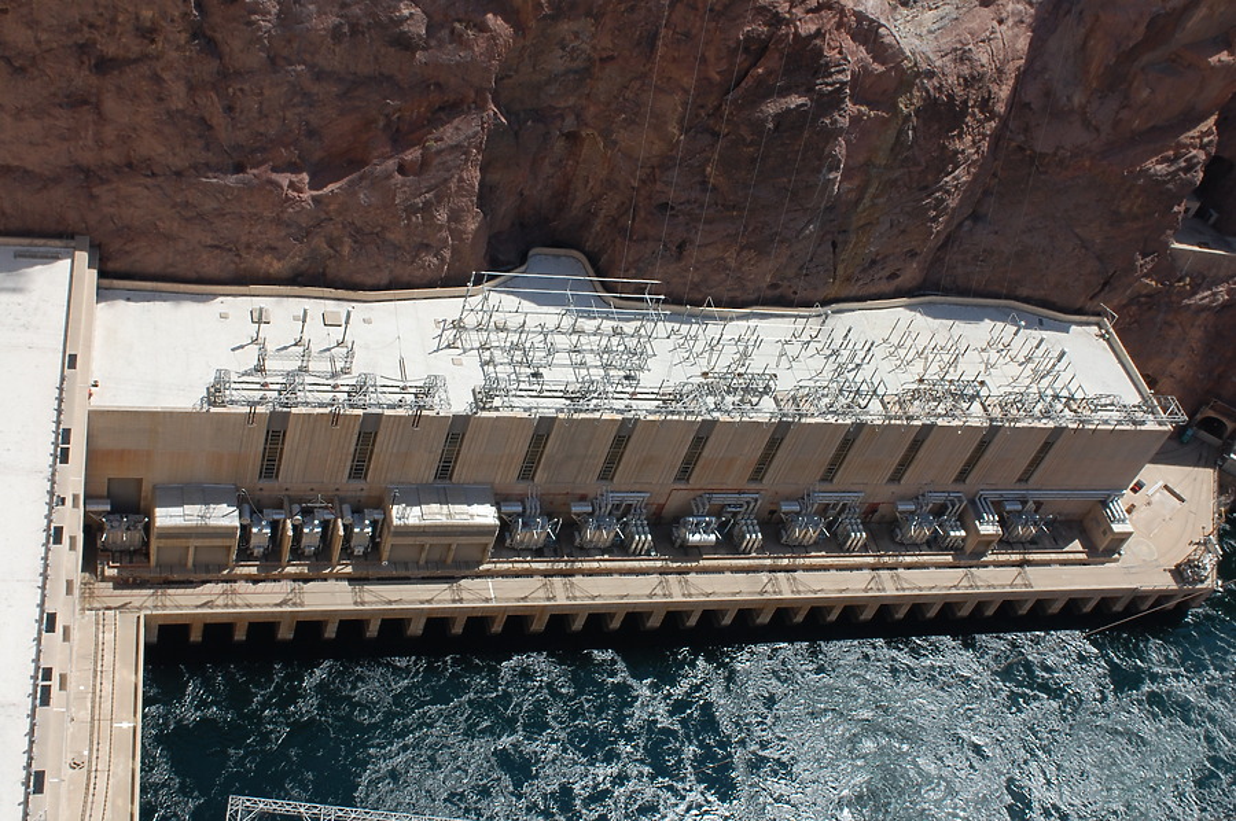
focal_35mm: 42
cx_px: 618
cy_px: 410
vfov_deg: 31.8
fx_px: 1440
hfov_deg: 46.4
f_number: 10
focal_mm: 28
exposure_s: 1/400
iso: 200
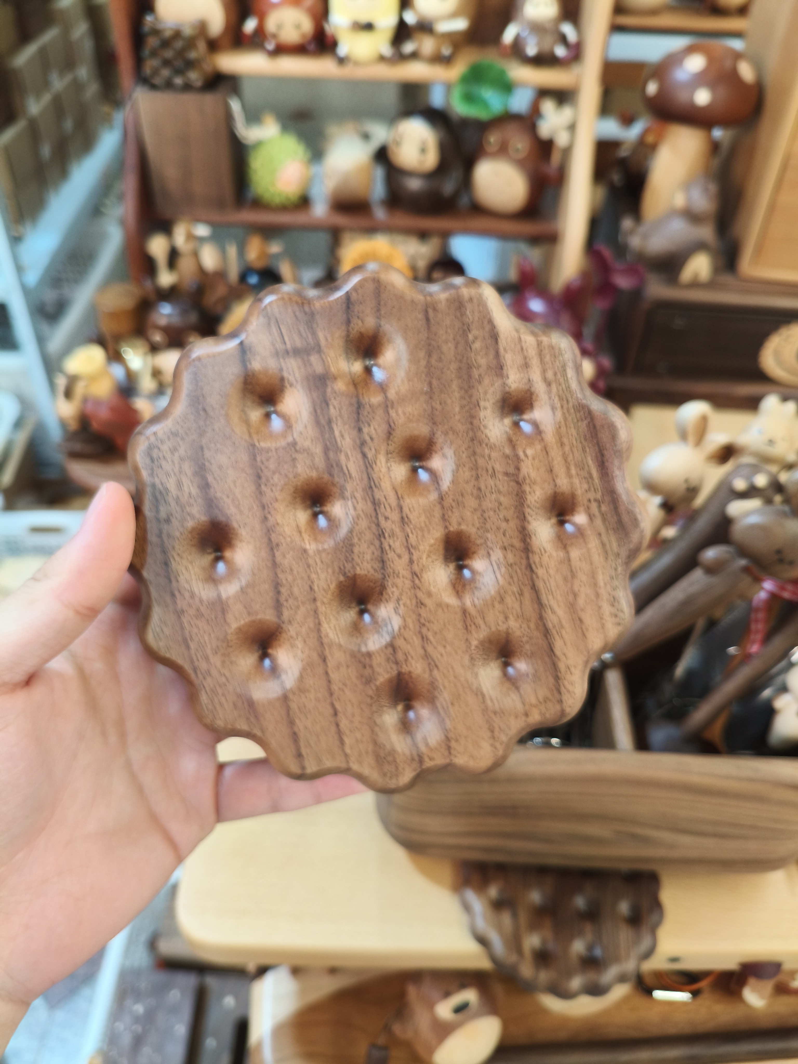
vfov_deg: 67.3
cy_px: 532
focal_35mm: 26
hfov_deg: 53.1
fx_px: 799
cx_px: 399
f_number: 1.5
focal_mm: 4.94
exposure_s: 1/100
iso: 400
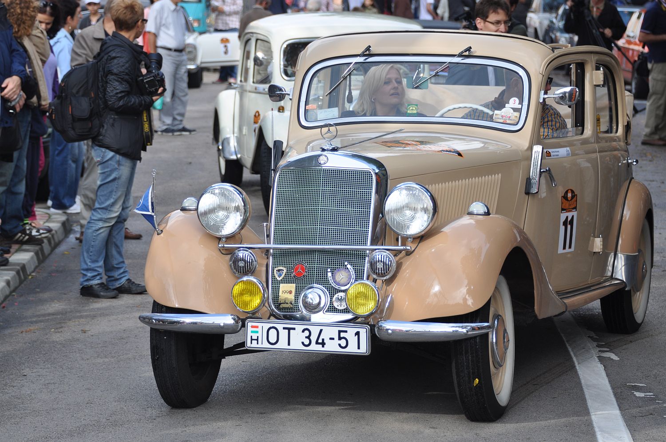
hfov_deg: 14.0
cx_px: 333
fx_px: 2716
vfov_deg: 9.3
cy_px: 221
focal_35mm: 147
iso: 200
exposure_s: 1/320
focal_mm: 98
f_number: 8
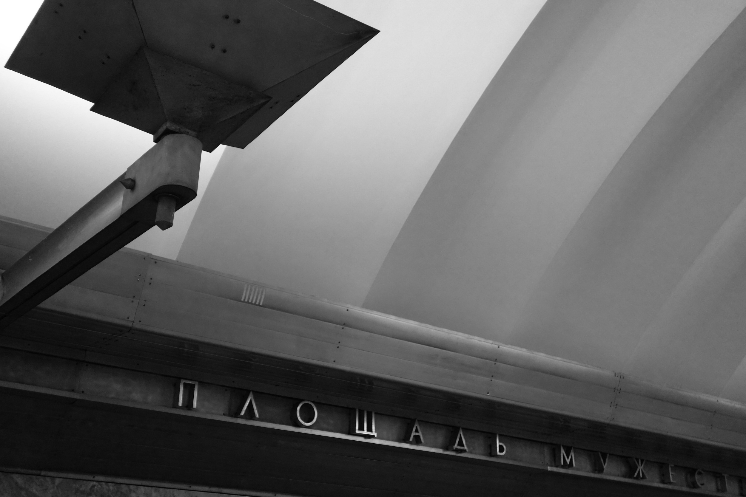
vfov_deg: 30.5
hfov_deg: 44.5
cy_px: 248
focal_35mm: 44
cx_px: 373
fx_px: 912
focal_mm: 16.39
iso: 800
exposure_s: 1/50
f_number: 3.2
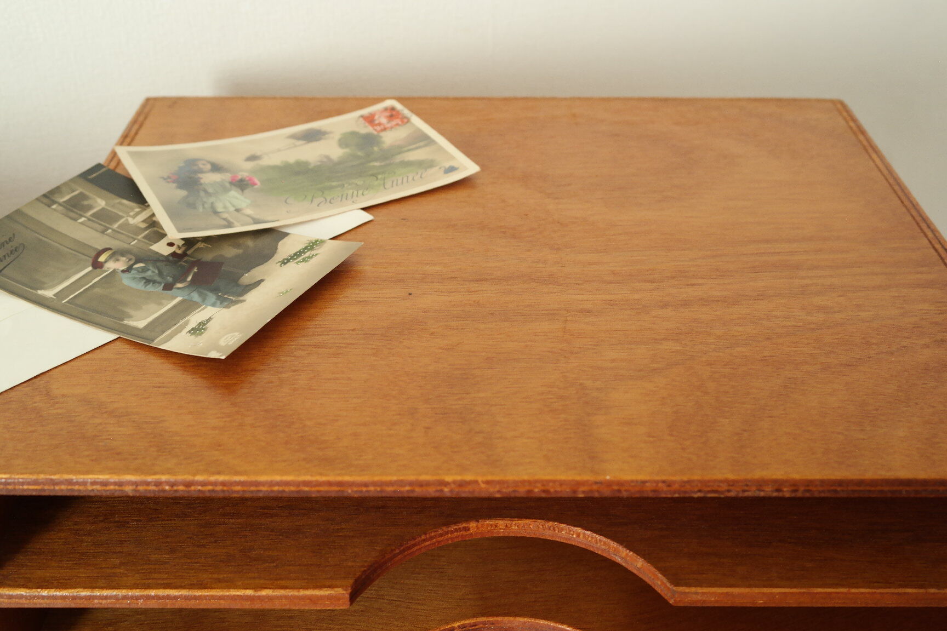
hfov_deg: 45.4
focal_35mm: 43
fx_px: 1131
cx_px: 474
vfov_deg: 31.2
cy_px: 316
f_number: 5.6
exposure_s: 1/30
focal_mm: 28
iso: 800
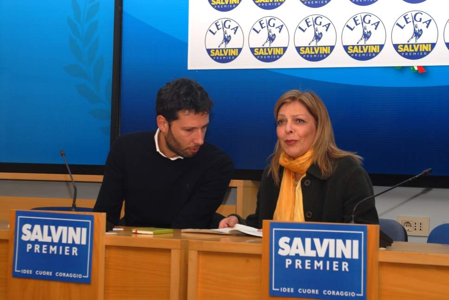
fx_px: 1349
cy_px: 150
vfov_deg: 12.7
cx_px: 224
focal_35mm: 108
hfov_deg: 18.9
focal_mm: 72
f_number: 7.1
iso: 200
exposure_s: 1/60
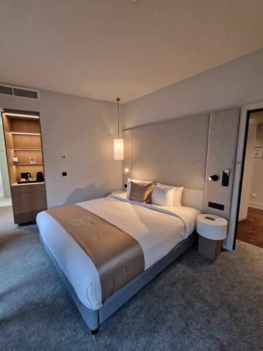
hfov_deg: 89.9
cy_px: 176
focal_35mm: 13
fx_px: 132
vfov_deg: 106.2
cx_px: 132
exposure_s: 1/50
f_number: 2.2
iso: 250
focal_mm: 2.2
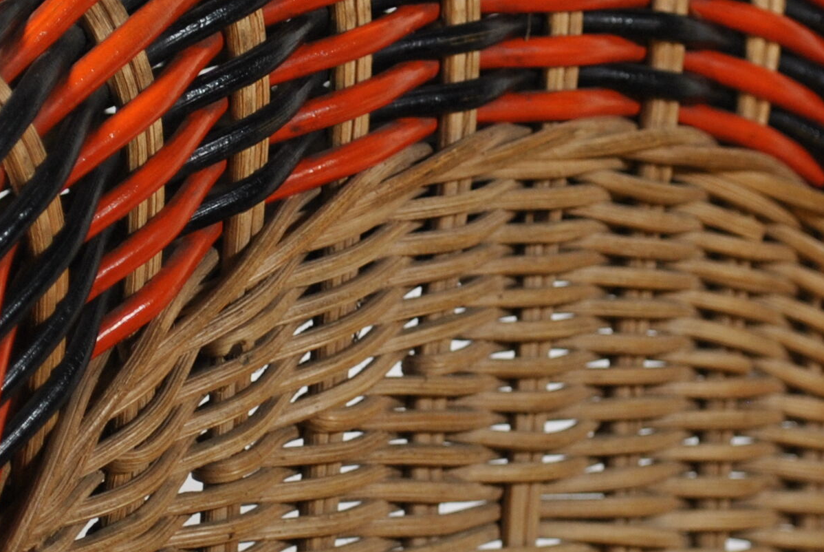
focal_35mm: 223
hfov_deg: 9.2
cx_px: 359
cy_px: 188
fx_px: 5110
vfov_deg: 6.2
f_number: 5.3
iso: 200
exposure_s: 1/60
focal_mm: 46
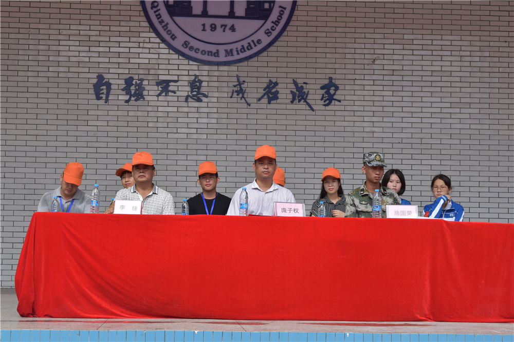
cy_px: 171
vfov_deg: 16.5
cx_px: 257
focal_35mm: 82
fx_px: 1177
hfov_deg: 24.6
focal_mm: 55
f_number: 5.6
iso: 200
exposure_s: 1/640
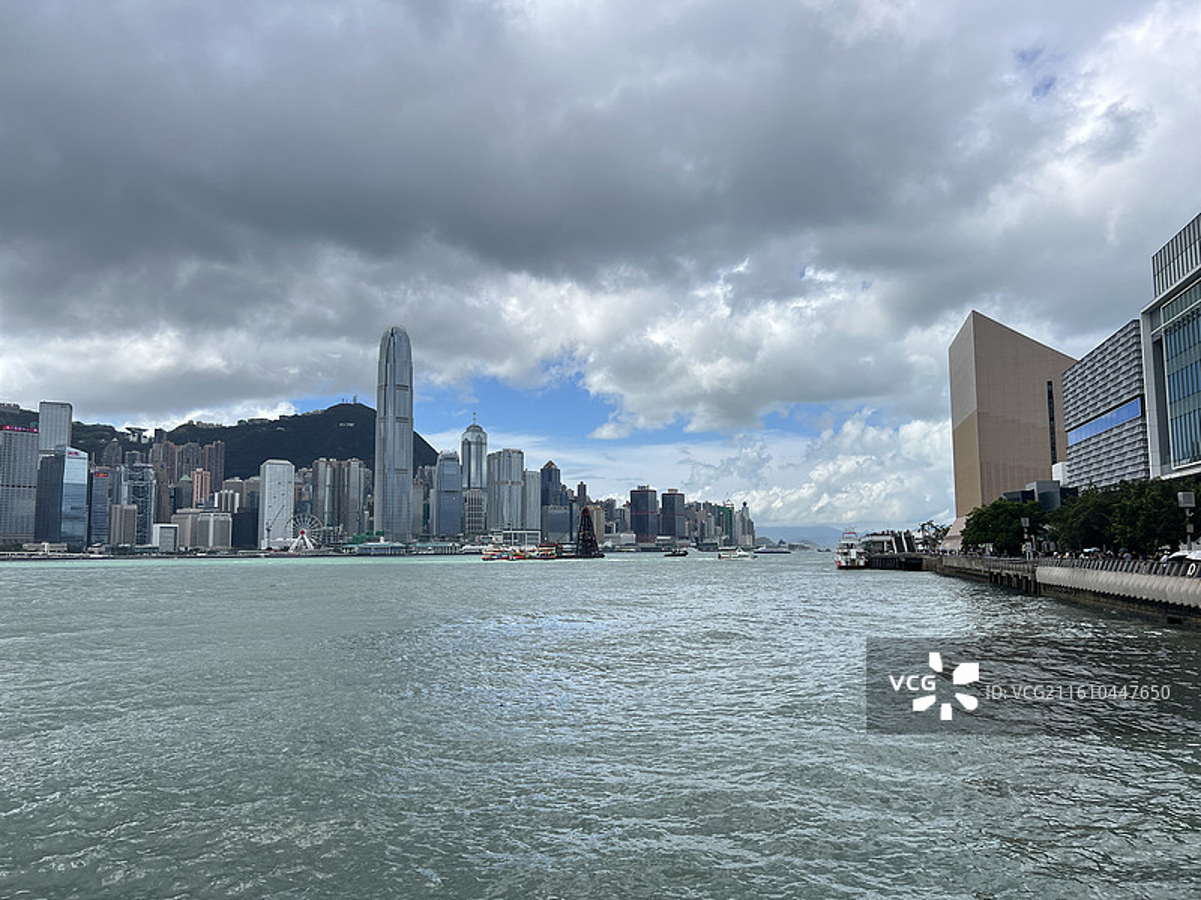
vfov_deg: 53.1
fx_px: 902
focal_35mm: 26
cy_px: 450
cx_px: 600
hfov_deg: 67.3
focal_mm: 5.7
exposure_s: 1/6211
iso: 50
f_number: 1.5
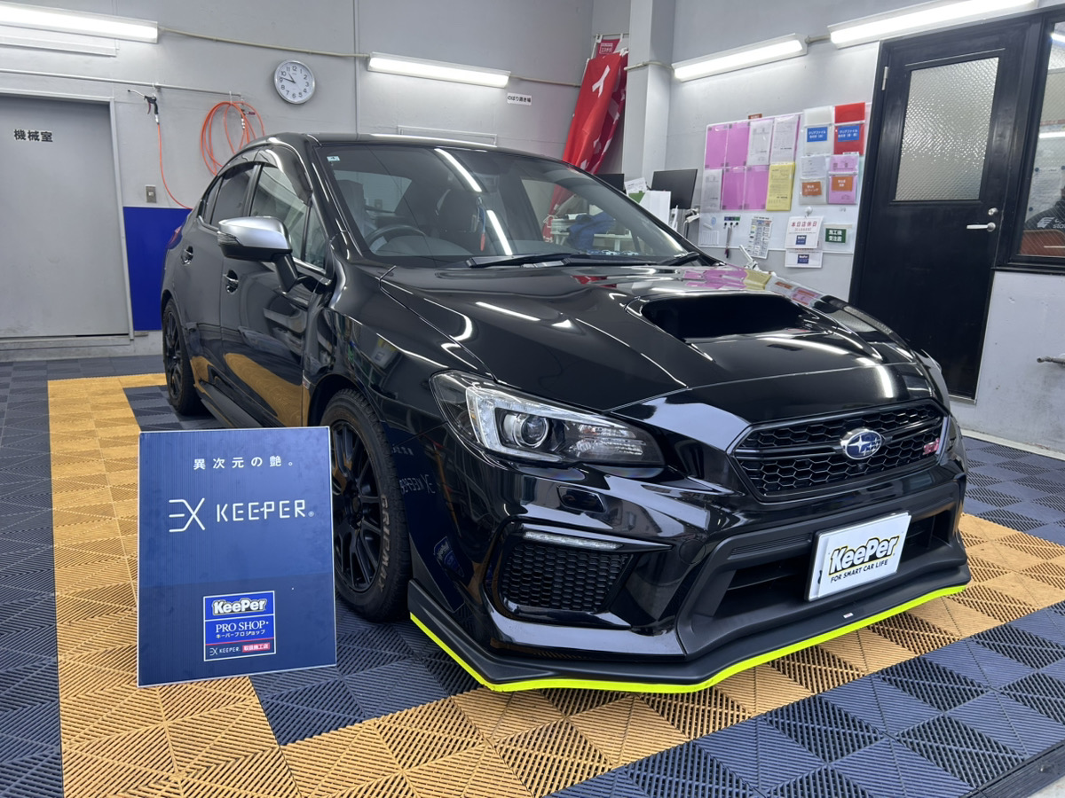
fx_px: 800
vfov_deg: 53.1
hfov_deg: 67.3
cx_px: 532
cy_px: 399
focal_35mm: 26
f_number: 1.5
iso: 64
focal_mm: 5.7
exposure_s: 1/120
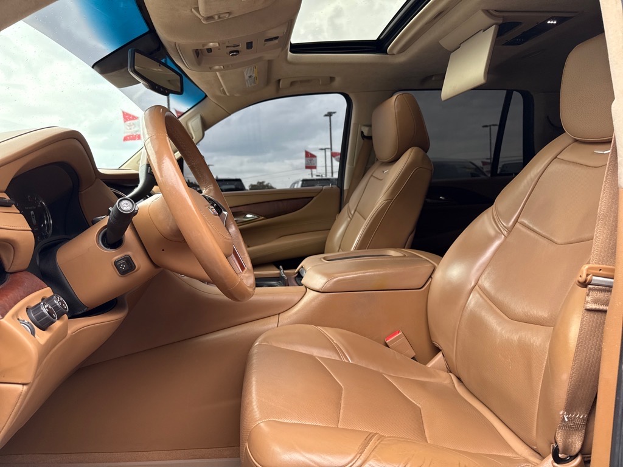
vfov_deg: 56.8
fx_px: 432
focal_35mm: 24
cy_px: 234
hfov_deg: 71.6
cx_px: 312
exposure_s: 1/376
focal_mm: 6.76
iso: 100
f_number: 1.78
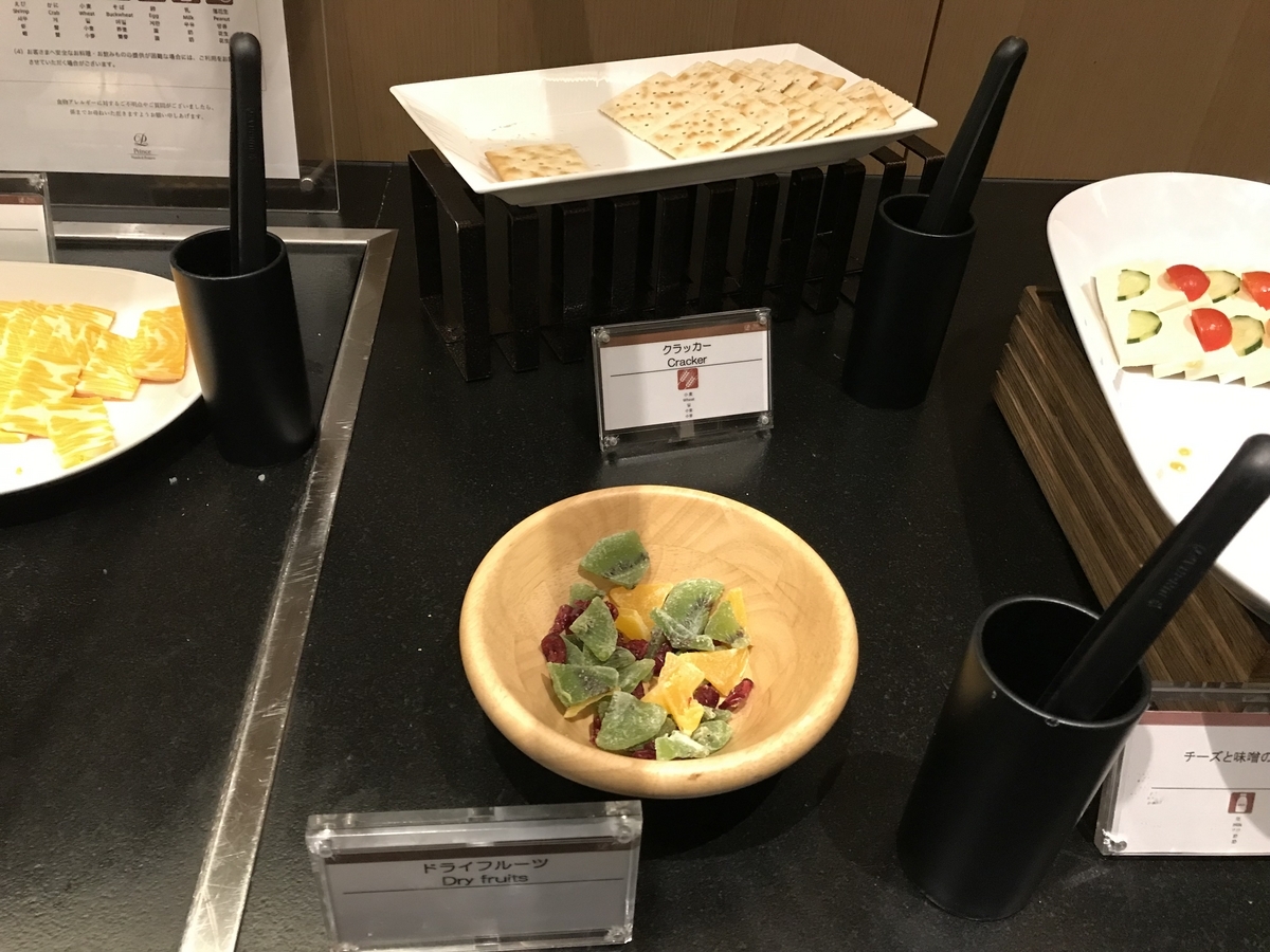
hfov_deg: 63.4
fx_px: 1027
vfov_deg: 49.7
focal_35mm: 28
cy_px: 476
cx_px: 635
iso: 100
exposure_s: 1/9
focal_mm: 3.99
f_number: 1.8
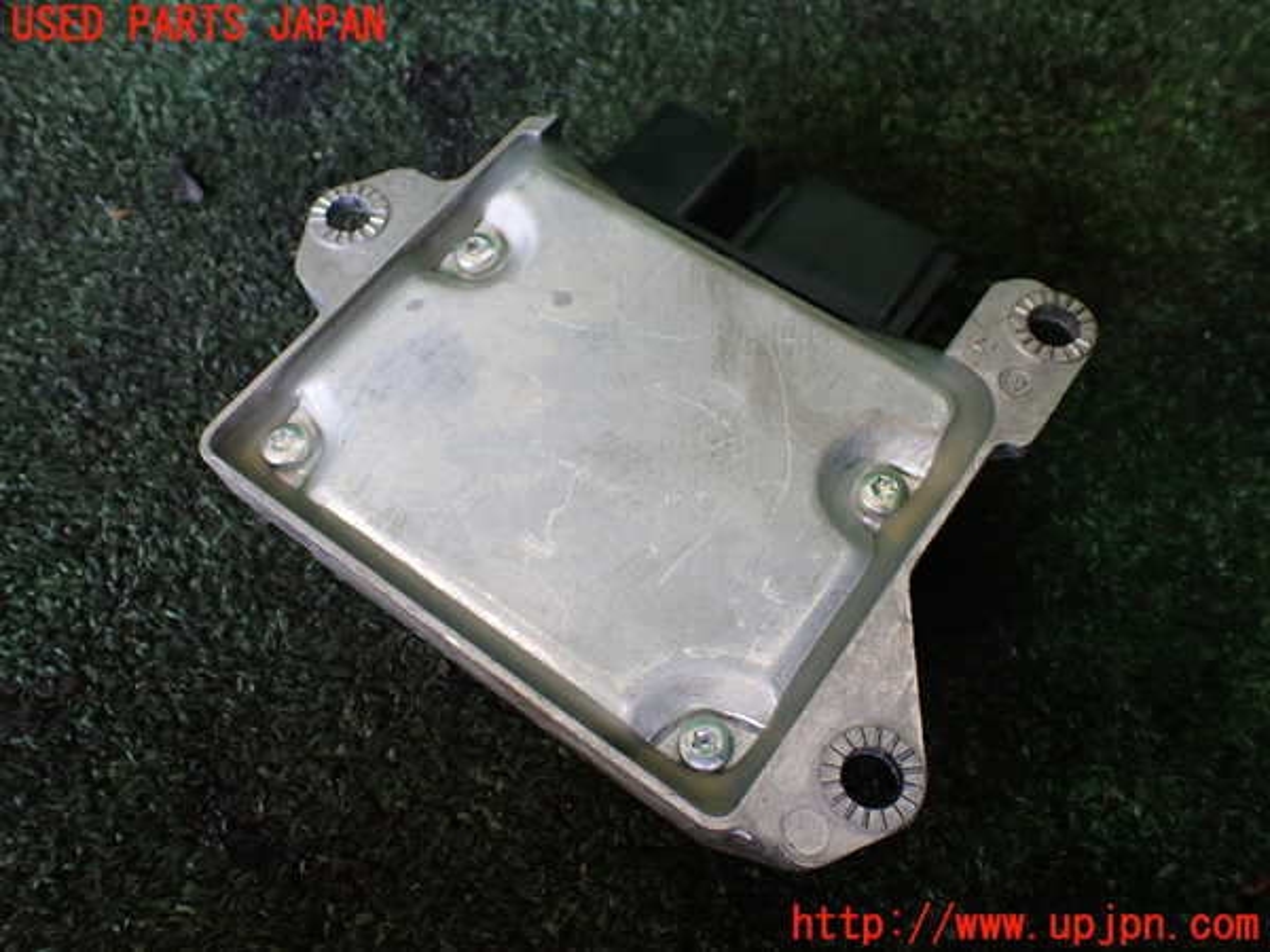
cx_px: 635
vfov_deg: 46.8
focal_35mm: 30
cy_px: 476
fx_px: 1101
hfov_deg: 60.0
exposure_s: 1/125
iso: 400
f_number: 2.3
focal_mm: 5.4
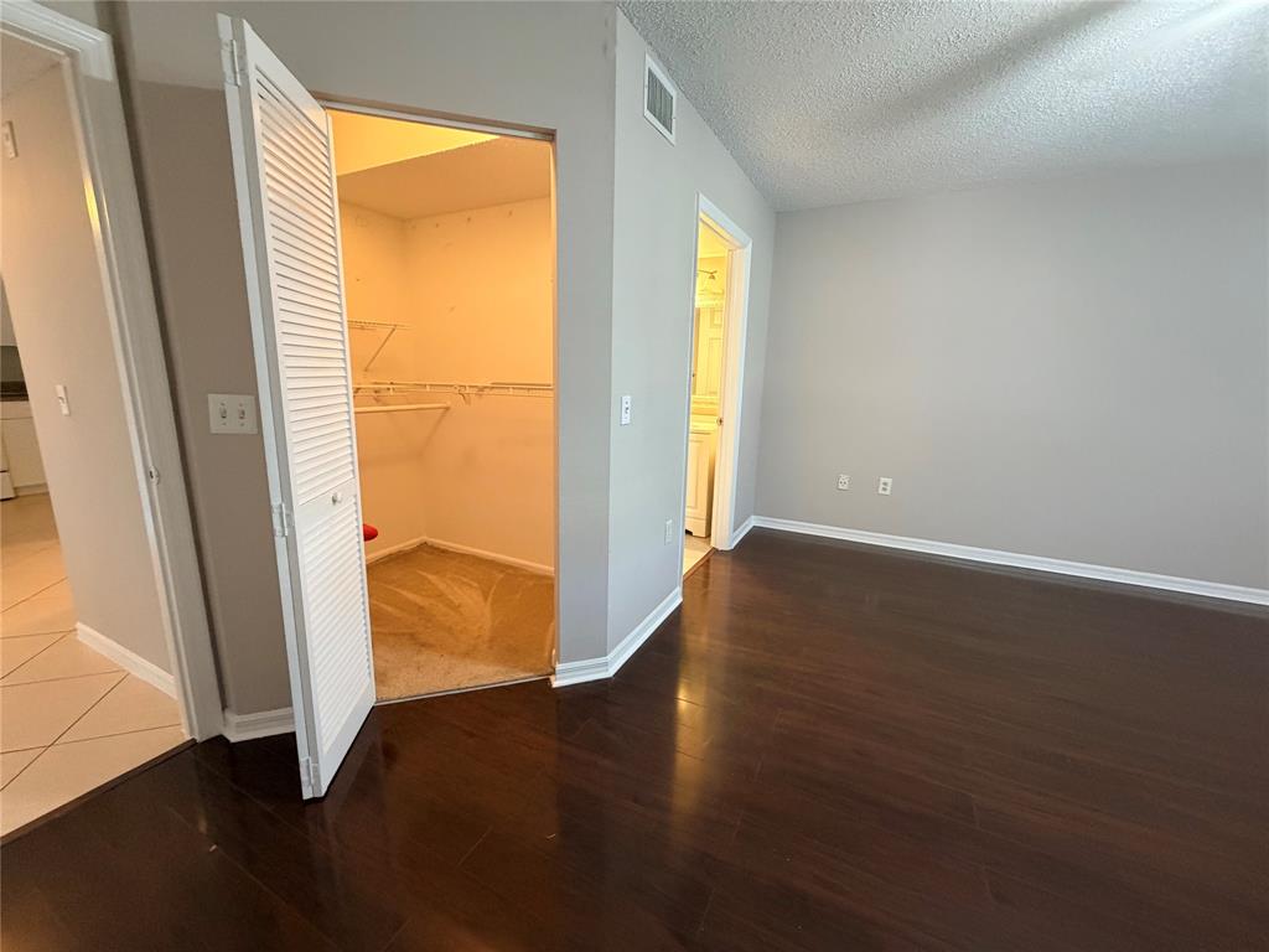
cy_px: 476
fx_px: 513
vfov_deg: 85.7
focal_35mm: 14
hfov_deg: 102.1
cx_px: 634
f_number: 2.2
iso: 500
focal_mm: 2.22
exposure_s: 1/60
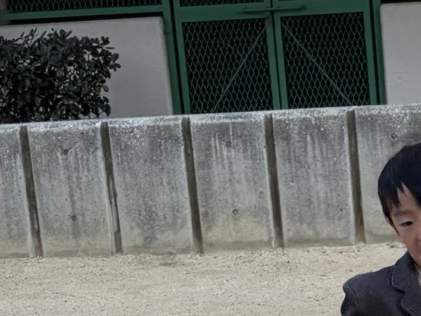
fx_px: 2226
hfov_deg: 10.6
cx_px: 558
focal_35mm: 183
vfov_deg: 7.6
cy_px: 753
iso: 64
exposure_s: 1/1016
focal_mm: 5.96
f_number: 1.6
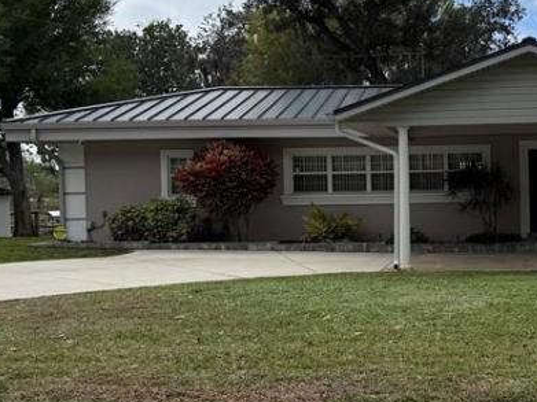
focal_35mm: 59
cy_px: 191
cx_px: 489
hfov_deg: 31.1
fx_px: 915
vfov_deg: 24.8
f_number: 1.78
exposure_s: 1/6711
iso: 80
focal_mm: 6.76
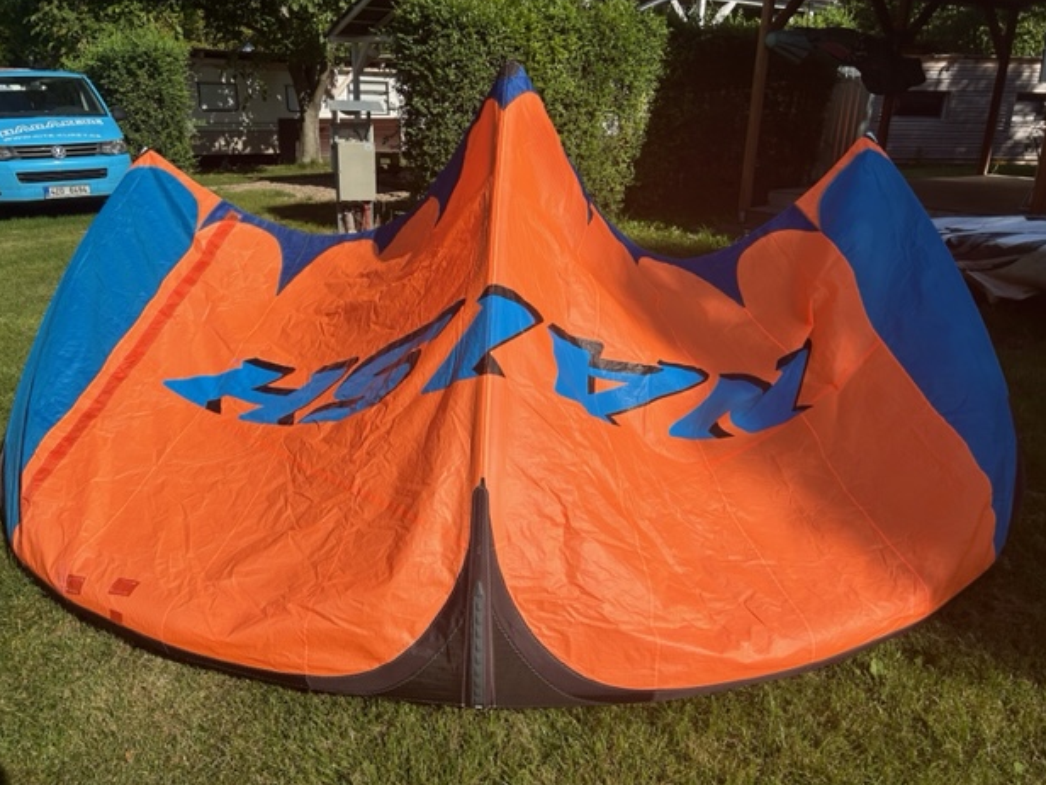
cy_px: 382
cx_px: 506
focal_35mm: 27
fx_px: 816
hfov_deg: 65.3
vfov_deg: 51.3
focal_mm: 5.7
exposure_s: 1/5882
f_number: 1.5
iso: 50
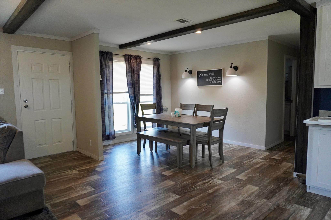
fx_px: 221
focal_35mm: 24
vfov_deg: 53.1
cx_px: 166
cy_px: 110
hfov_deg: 73.8
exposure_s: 1/160
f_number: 4
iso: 800
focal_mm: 16
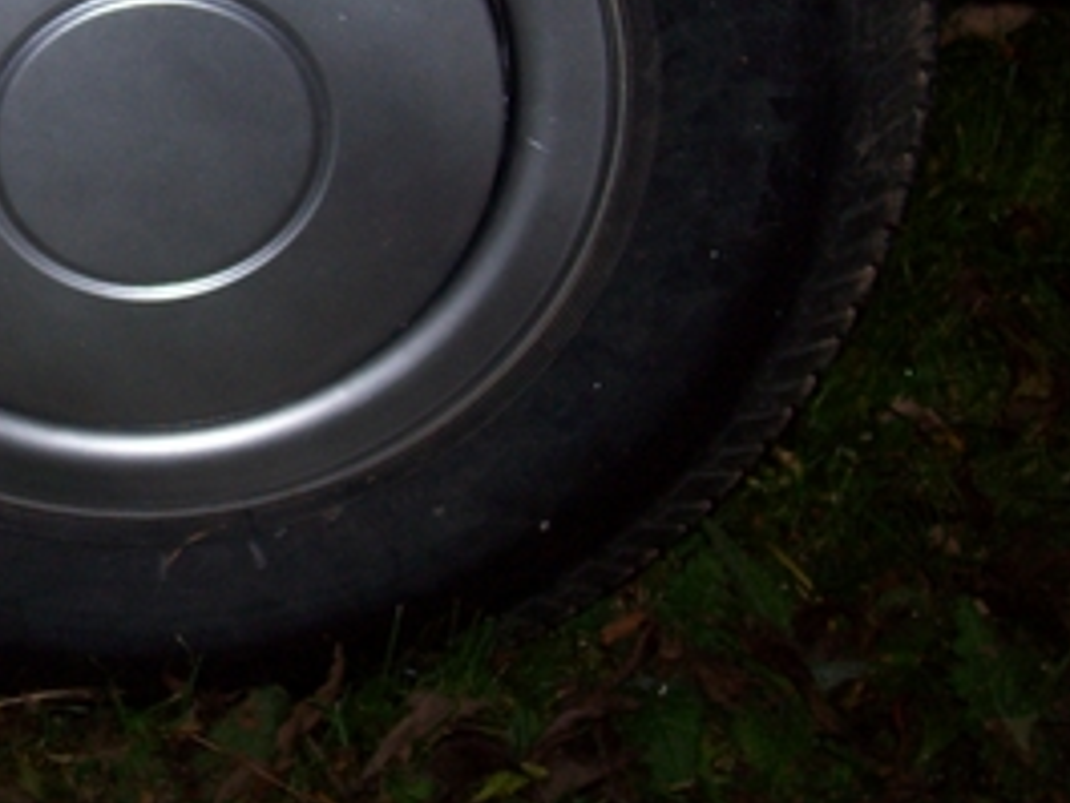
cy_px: 206
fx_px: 2381
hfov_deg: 24.7
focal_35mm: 77
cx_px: 149
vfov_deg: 19.0
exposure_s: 1/64
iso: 80
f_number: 2.7
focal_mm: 5.6
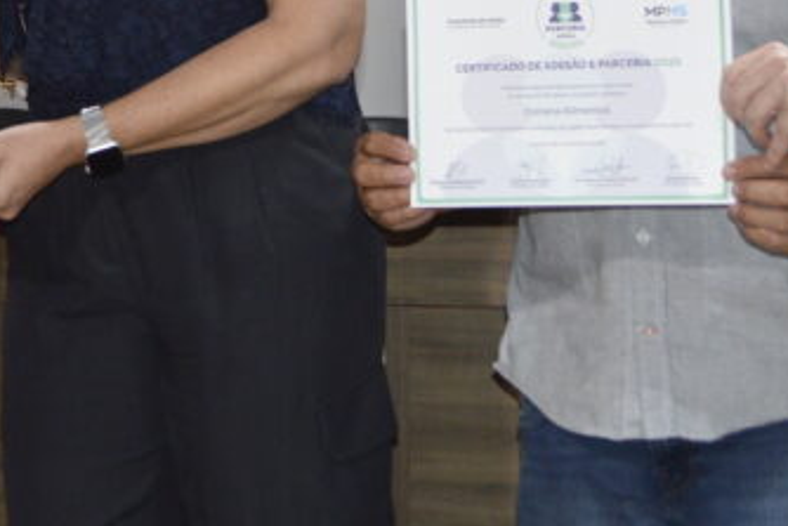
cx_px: 255
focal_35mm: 101
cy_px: 8
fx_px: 2212
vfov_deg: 13.4
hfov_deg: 20.1
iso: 1000
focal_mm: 22
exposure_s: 1/60
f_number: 4
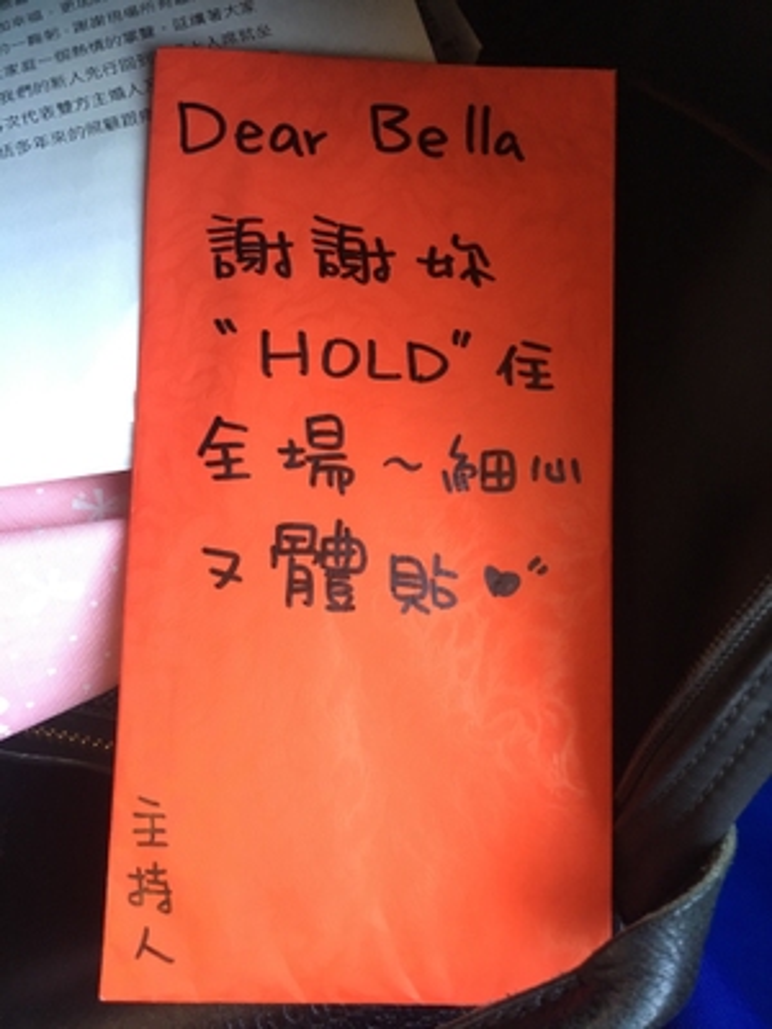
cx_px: 386
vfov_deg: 61.7
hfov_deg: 48.2
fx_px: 862
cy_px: 514
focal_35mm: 29
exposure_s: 1/30
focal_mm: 4.15
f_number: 2.2
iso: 80
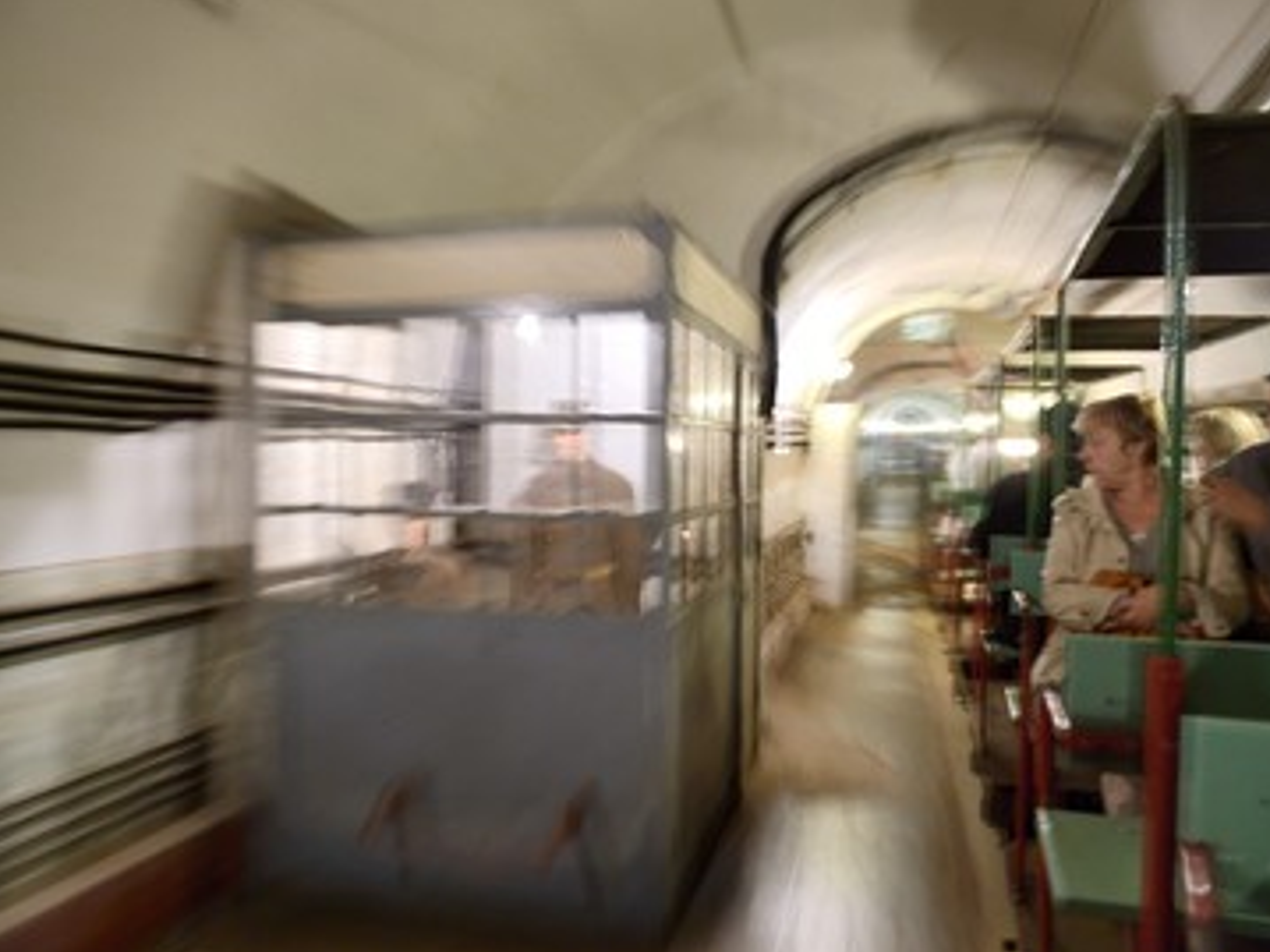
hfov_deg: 65.3
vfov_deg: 51.3
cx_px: 672
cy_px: 474
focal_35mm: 27
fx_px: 990
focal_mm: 24
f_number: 3.5
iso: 1600
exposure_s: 1/4
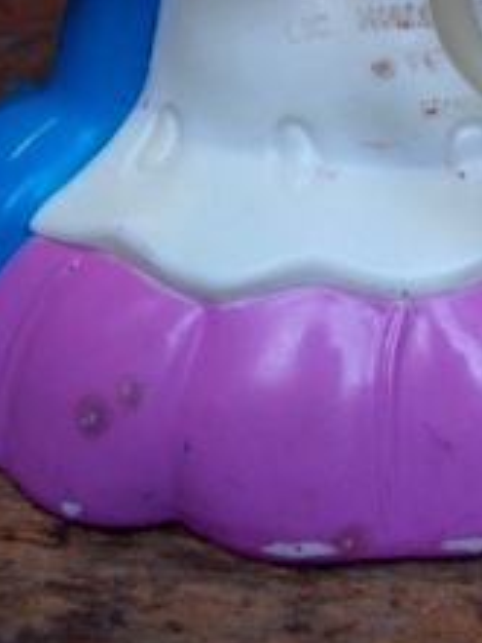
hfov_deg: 23.7
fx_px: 1133
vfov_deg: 29.5
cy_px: -3
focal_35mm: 61
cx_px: 371
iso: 80
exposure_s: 1/50
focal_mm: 5.3
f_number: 3.4
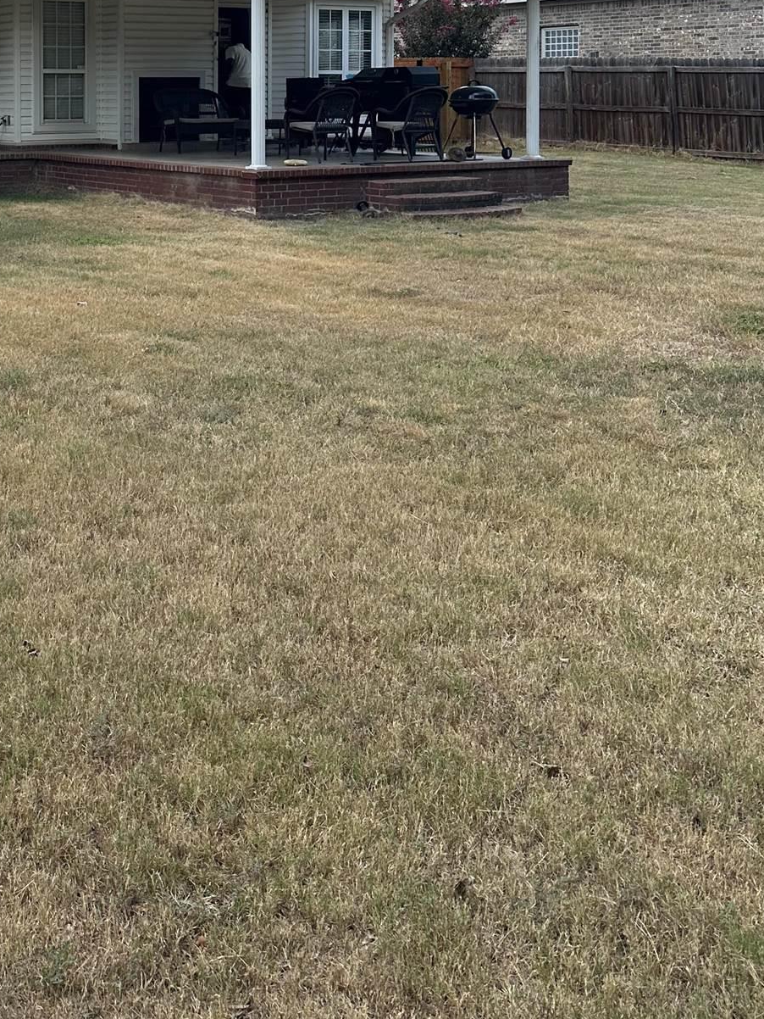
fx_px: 1353
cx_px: 69
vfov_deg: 38.9
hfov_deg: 30.1
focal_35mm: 46
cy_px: 138
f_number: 1.78
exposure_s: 1/3356
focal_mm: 6.86
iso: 80
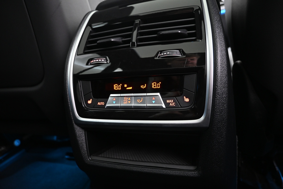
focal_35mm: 24
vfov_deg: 53.1
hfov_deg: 73.7
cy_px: 94
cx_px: 142
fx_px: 189
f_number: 3.5
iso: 1600
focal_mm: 16
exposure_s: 1/5
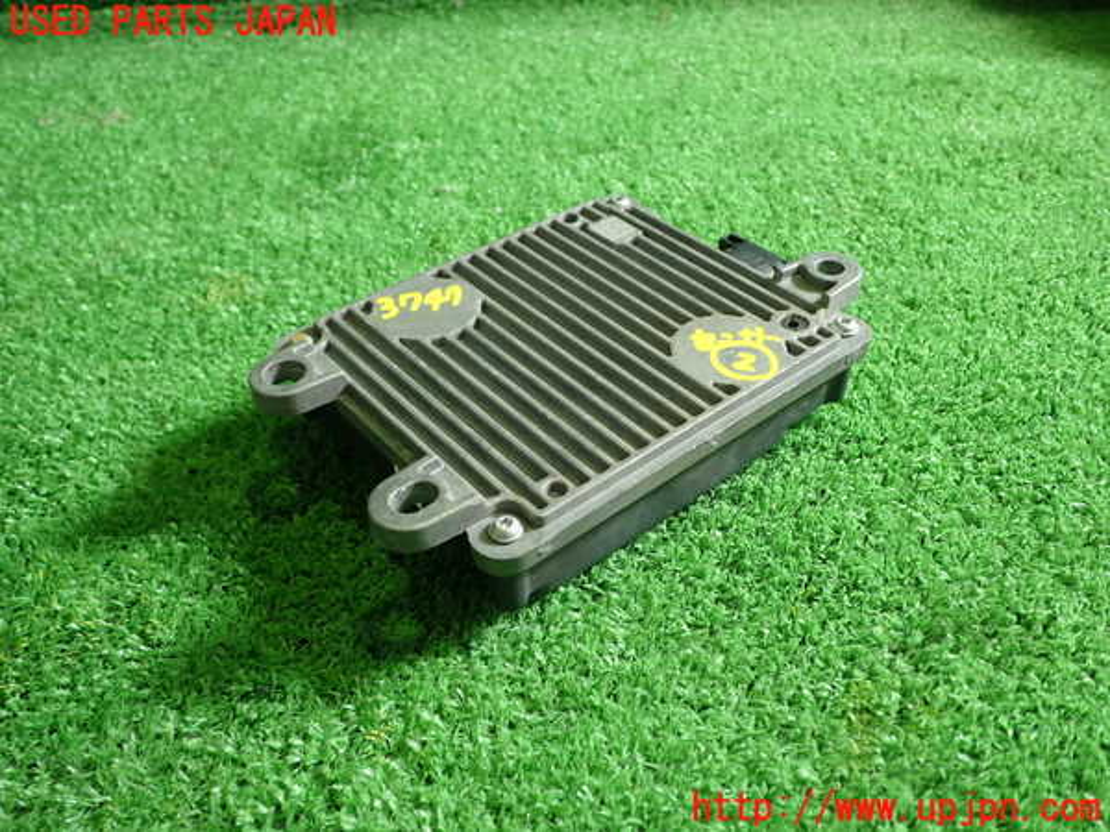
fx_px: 1026
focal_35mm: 32
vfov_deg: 44.2
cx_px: 555
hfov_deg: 56.8
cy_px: 416
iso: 200
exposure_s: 1/40
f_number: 2.4
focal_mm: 5.79
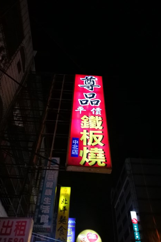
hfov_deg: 45.0
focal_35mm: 29
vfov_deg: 63.6
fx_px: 194
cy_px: 123
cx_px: 79
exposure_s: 1/24
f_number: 2.2
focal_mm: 4.5
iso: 500
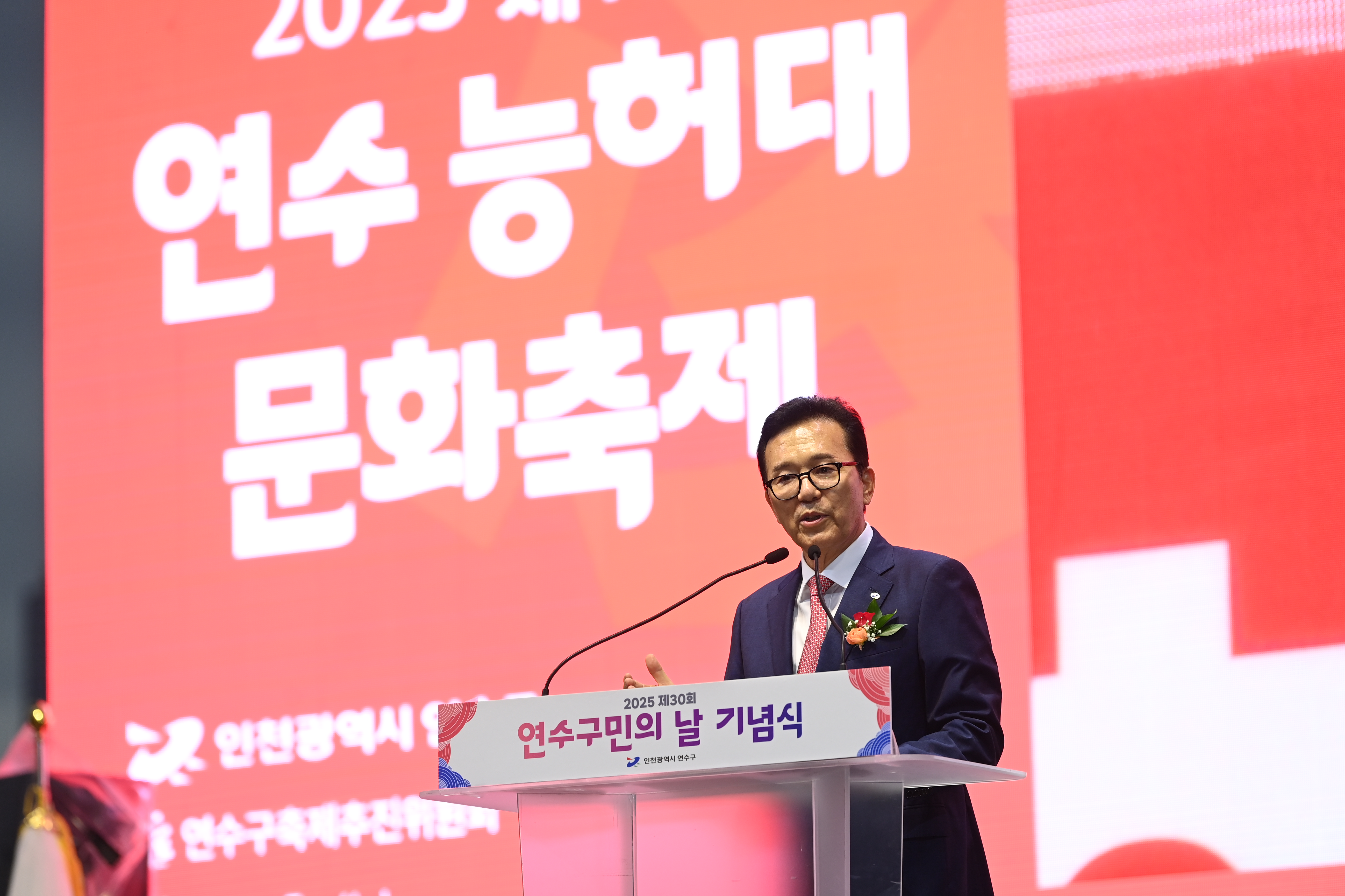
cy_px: 448
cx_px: 672
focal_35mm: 200
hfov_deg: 10.3
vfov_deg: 6.9
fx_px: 7472
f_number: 4
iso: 500
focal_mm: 200
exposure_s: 1/250
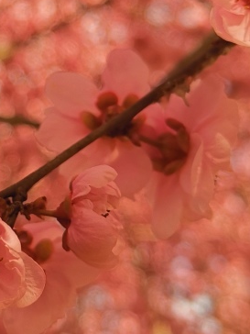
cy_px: 99
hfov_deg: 18.9
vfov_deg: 25.5
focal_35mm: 76
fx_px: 732
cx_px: 3
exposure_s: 1/581
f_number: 1.8
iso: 50
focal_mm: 4.75
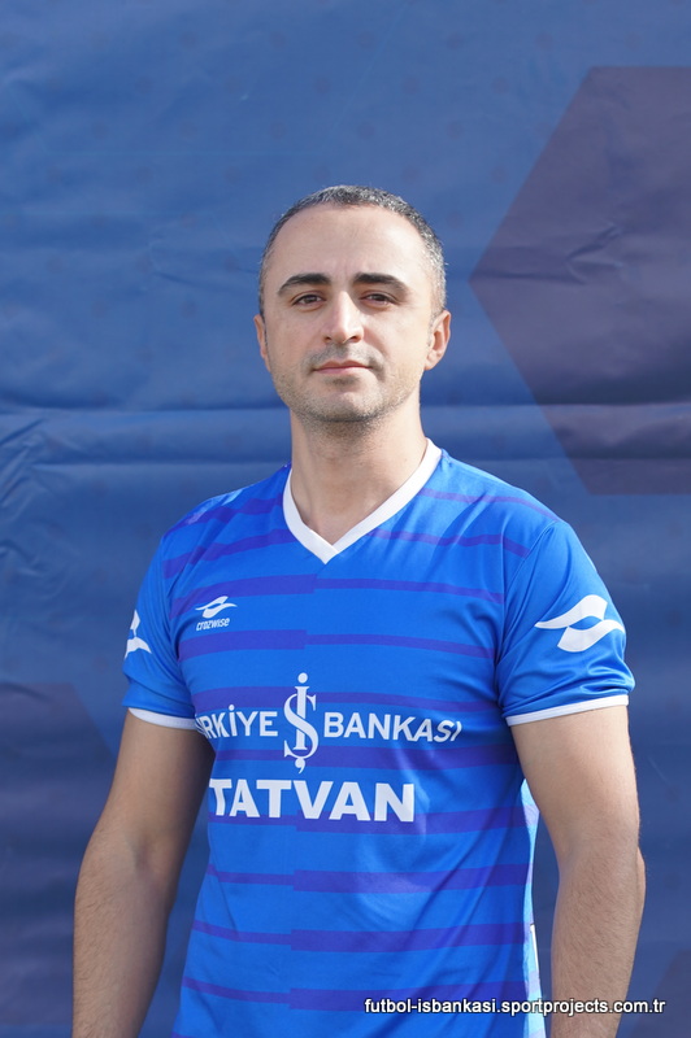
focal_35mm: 90
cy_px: 519
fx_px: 2596
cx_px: 346
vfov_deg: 22.6
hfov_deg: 15.2
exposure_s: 1/200
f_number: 4
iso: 100
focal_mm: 90
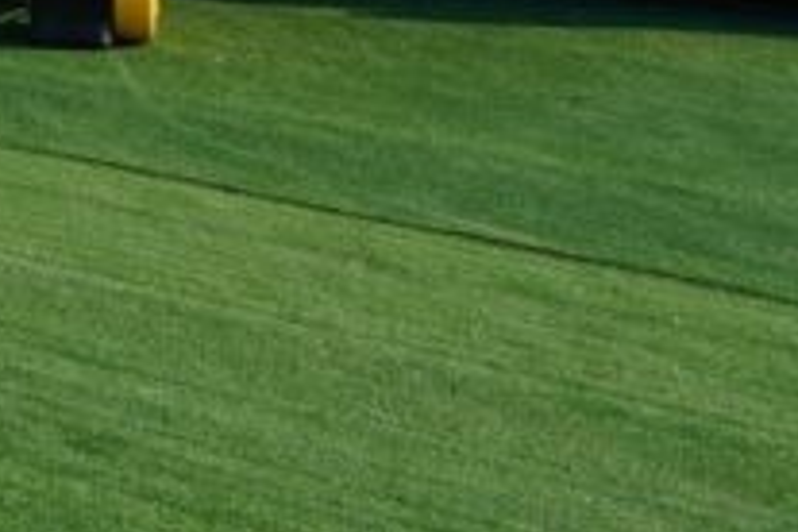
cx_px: -308
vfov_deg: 10.3
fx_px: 2638
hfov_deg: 16.1
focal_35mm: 119
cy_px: -657
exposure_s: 1/125
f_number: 9
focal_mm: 16
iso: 100
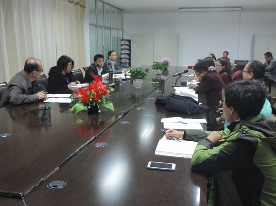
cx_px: 138
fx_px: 279
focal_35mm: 35
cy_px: 103
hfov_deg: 52.7
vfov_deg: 40.7
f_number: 3.3
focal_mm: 6.2
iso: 400
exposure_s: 1/20
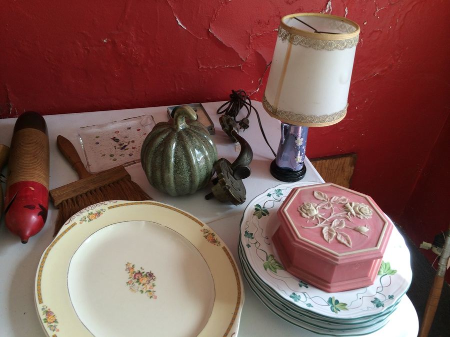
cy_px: 168
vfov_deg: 46.8
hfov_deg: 60.0
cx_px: 225
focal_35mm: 30
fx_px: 390
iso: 50
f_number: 2.2
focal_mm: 4.12
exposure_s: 1/120
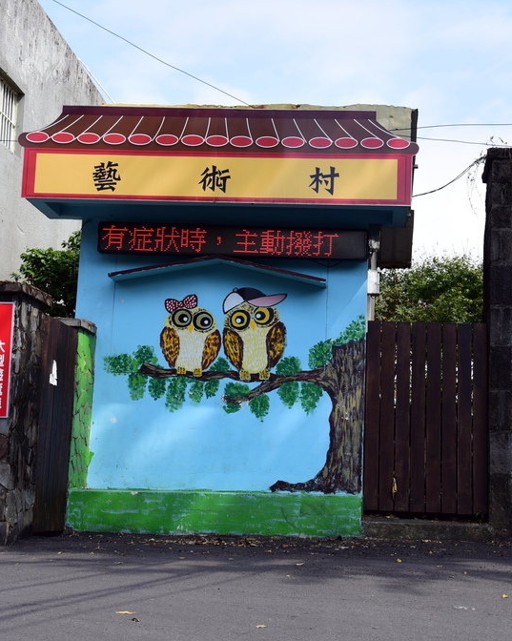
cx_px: 310
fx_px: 1194
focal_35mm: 63
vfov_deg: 30.0
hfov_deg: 24.2
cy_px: 320
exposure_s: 1/160
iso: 100
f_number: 7.1
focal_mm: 44
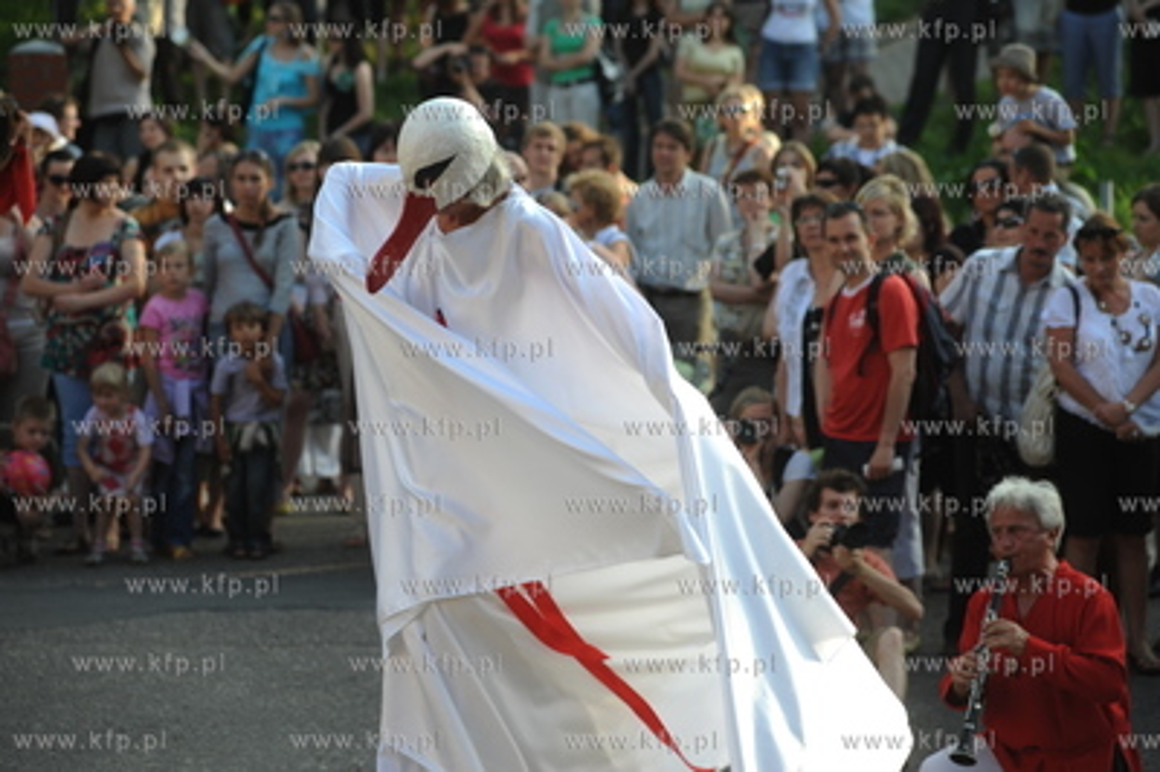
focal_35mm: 135
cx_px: 580
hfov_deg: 15.2
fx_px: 4346
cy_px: 386
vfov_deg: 10.1
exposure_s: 1/200
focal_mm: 135
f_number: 4.5
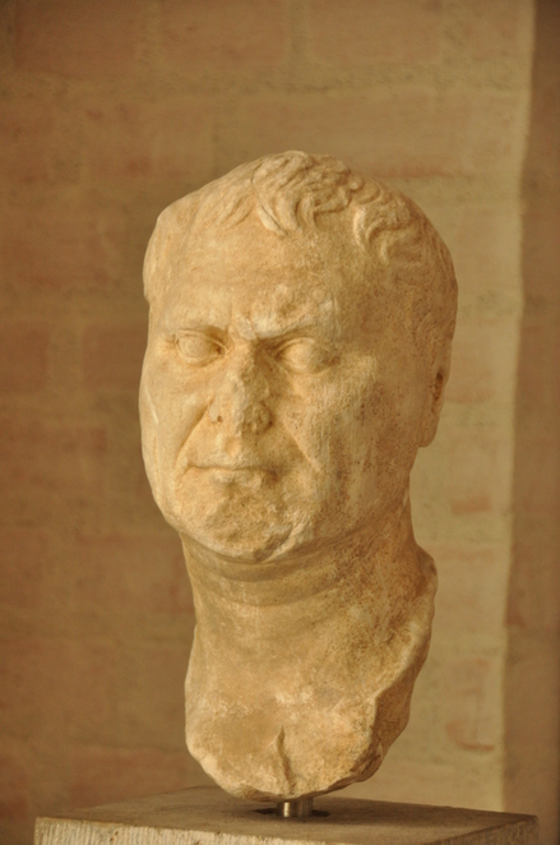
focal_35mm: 142
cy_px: 422
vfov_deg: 14.4
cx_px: 280
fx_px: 3337
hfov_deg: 9.6
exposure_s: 1/60
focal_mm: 95
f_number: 5.3
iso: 1000
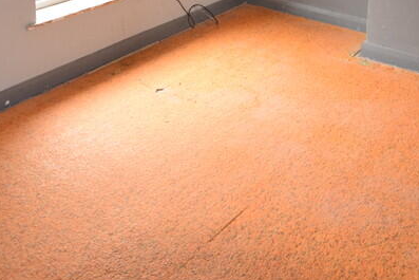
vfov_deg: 24.9
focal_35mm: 50
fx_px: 585
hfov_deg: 39.4
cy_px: -30
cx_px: 196
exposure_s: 1/100
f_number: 5
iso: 800
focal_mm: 13
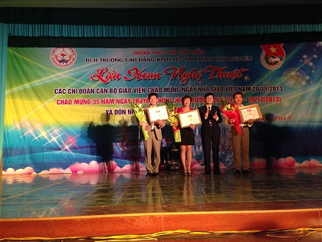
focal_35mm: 33
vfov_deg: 42.9
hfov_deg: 55.4
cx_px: 161
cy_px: 121
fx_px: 307
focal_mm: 4.12
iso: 125
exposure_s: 1/20
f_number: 2.4
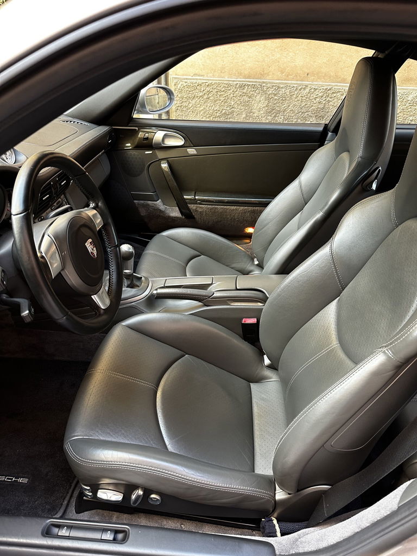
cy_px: 278
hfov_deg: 56.8
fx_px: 385
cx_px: 208
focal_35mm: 24
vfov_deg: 71.6
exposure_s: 1/62
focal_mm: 6.86
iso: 250
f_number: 1.78
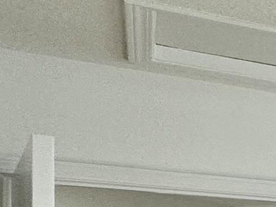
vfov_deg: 15.4
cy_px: 302
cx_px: 849
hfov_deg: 11.2
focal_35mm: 89
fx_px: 709
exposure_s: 1/120
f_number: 2.2
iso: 64
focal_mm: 2.22
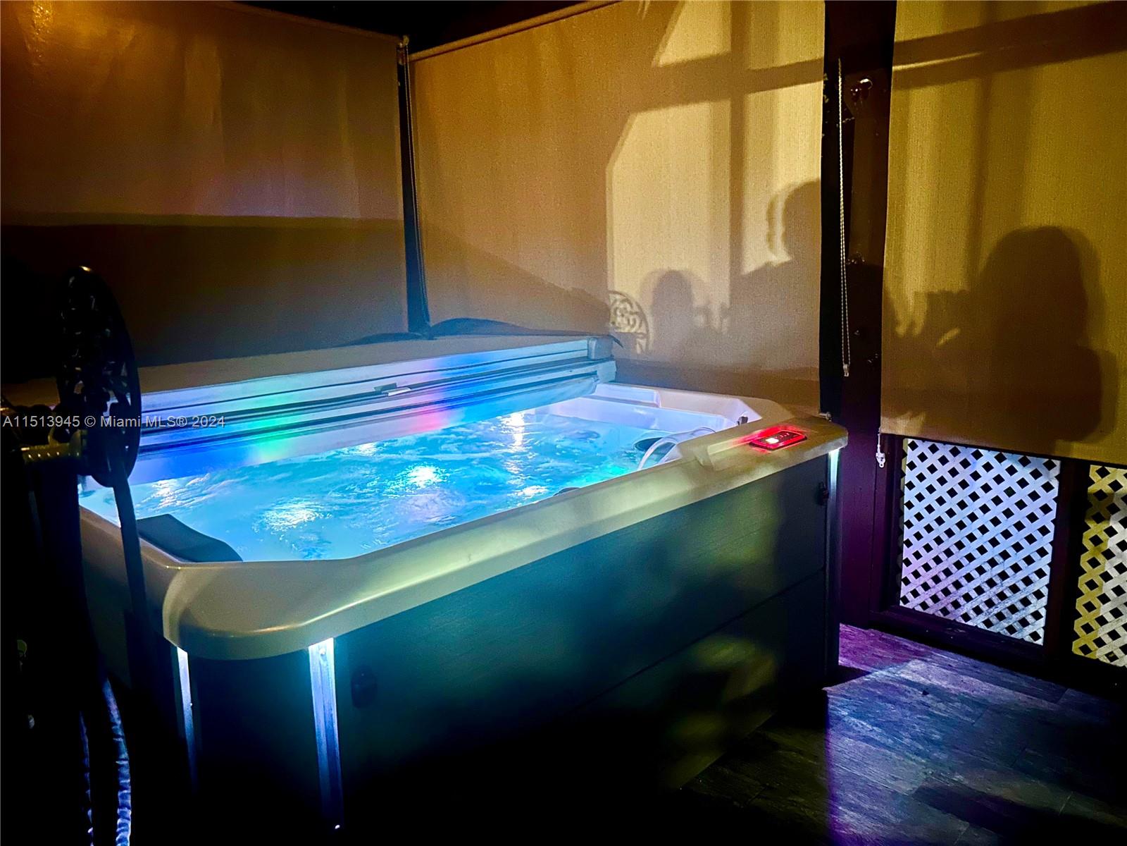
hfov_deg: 67.3
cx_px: 564
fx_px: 846
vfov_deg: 53.1
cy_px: 423
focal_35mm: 26
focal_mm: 5.7
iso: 800
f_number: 1.5
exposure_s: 1/5
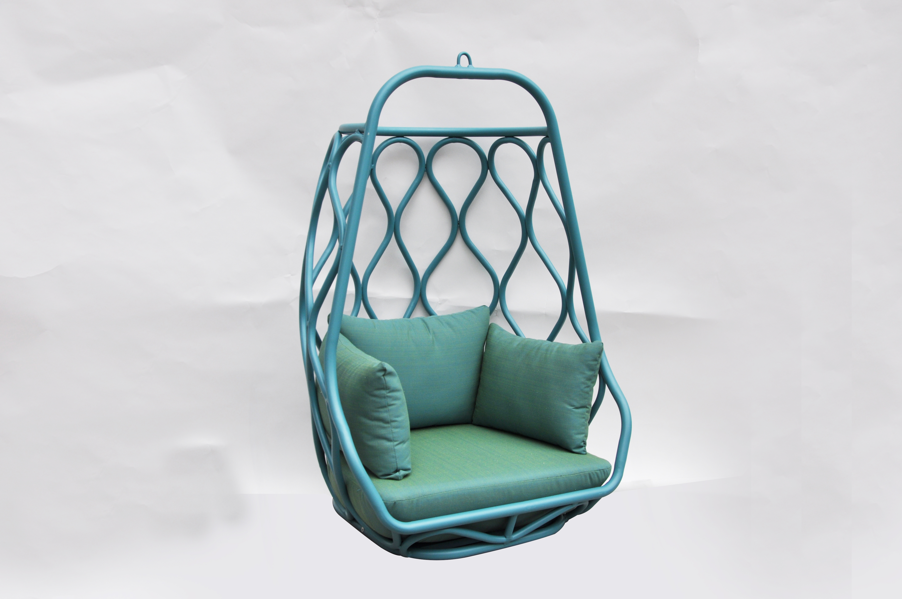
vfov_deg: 34.1
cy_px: 300
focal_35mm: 39
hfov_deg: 49.6
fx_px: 976
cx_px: 451
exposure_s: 1/200
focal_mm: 26
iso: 200
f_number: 7.1
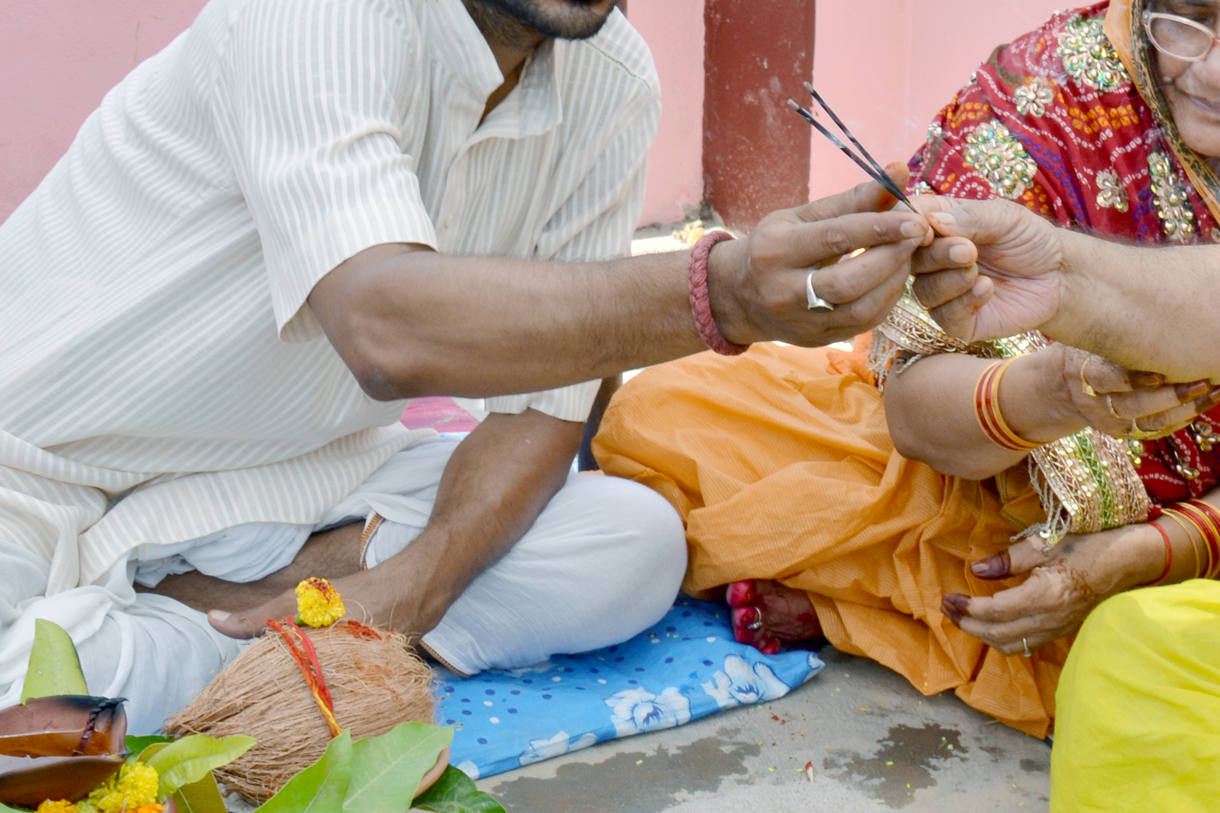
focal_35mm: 78
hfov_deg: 25.3
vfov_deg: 17.5
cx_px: 1070
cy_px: 382
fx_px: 2645
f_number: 9
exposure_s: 1/160
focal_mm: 25
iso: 200
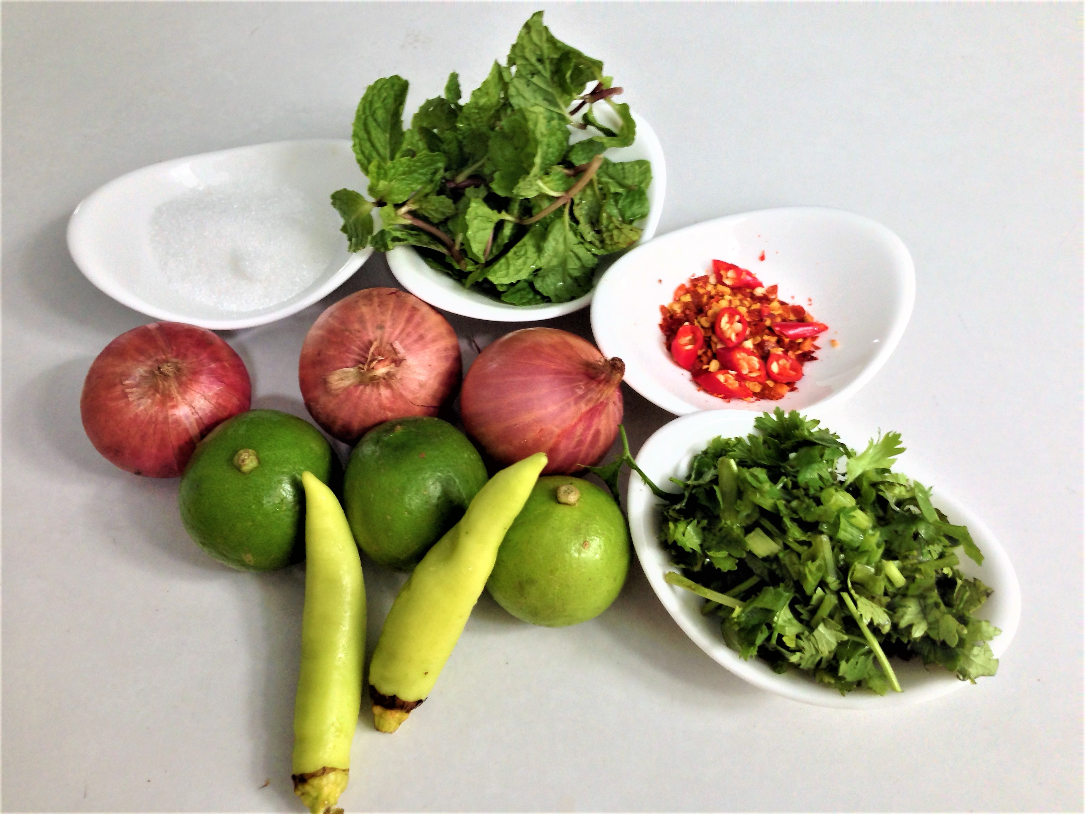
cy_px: 407
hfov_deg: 55.4
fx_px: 1034
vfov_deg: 42.9
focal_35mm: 33
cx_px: 542
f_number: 2.4
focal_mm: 4.12
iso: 80
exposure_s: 1/20
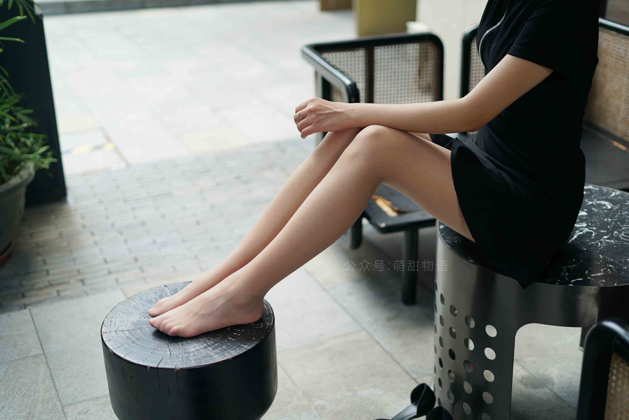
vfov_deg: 27.0
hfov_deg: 39.6
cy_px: 210
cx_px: 314
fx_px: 874
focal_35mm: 50
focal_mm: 50
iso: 200
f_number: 2
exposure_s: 1/800
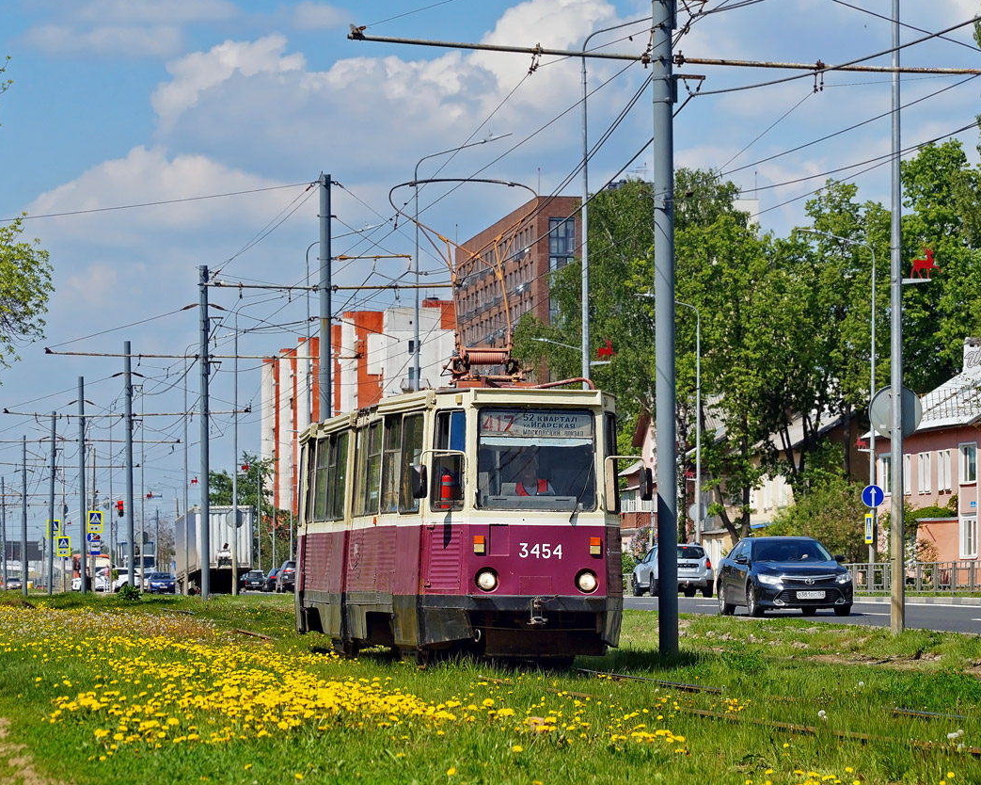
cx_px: 560
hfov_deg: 15.1
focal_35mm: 128
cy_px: 392
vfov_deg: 12.1
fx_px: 3703
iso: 200
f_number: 7.1
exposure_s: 1/1250
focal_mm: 75
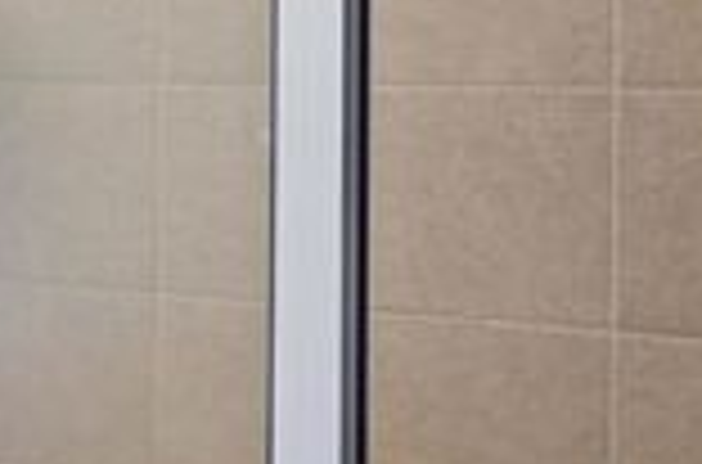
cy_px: 61
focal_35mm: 68
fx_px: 1322
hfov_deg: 27.9
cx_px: -2
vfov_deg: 19.6
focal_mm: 10
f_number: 4.5
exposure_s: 1/10
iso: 400
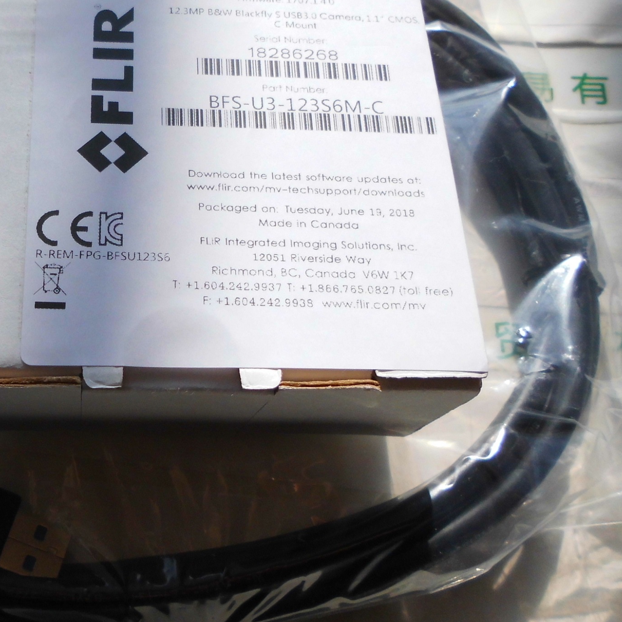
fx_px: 854
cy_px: 227
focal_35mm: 42
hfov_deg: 38.5
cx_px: 122
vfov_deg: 39.7
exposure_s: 1/1217
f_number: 8
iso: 100
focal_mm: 4.6
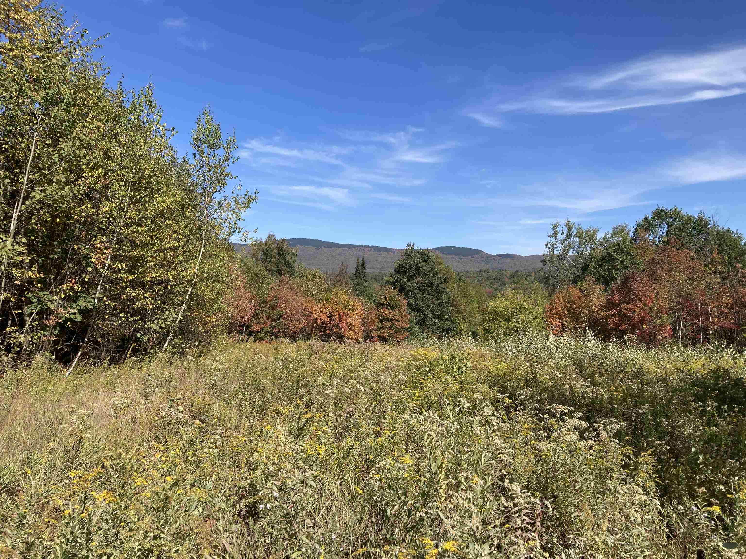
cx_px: 373
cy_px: 280
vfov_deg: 49.7
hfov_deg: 63.4
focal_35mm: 28
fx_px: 603
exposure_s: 1/1736
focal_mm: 3.99
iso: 20
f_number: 1.8
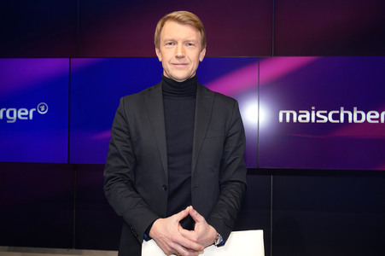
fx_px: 374
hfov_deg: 54.5
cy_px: 128
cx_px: 192
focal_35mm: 35
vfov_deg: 37.8
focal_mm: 35
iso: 2000
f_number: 5
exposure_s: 1/160
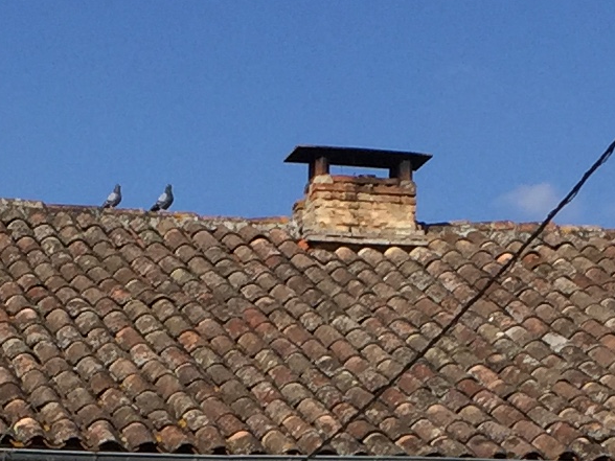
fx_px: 2860
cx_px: 274
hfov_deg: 12.3
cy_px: 854
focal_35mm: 161
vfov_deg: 8.8
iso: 32
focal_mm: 4.15
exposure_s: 1/3968
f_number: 2.2
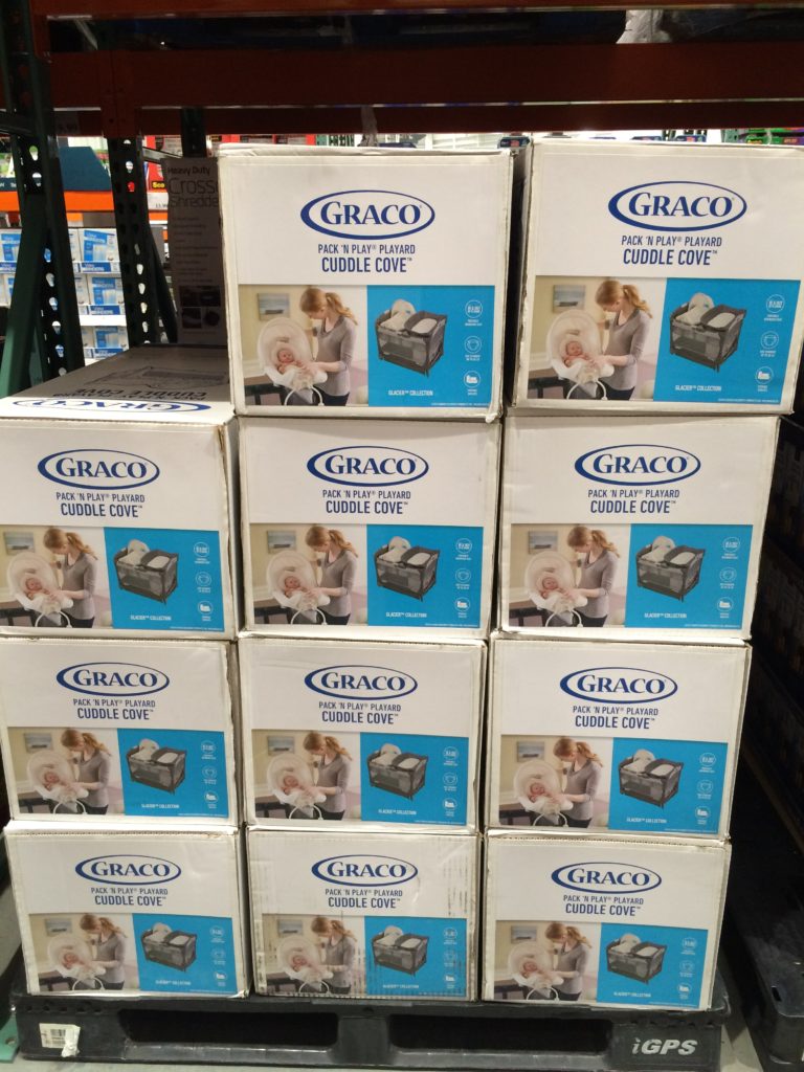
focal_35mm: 29
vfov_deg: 61.7
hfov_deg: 48.2
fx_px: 898
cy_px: 536
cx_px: 402
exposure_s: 1/33
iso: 160
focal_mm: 4.15
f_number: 2.2
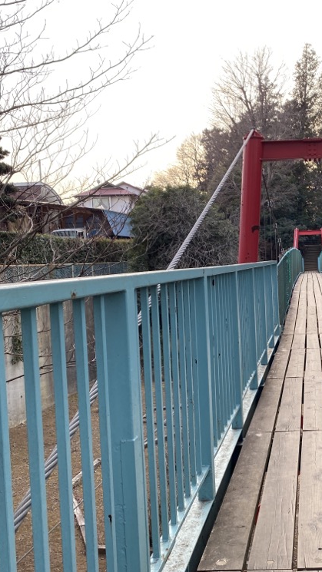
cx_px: 295
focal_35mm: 38
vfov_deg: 52.8
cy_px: 286
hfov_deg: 29.8
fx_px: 577
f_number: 1.8
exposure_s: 1/122
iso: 32
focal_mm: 4.25
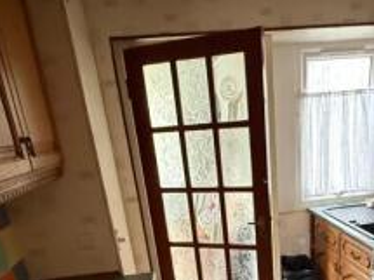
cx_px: 243
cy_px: 310
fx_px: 410
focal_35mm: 38
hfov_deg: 48.3
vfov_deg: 32.9
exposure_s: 1/60
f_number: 2.2
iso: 1250
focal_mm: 2.22
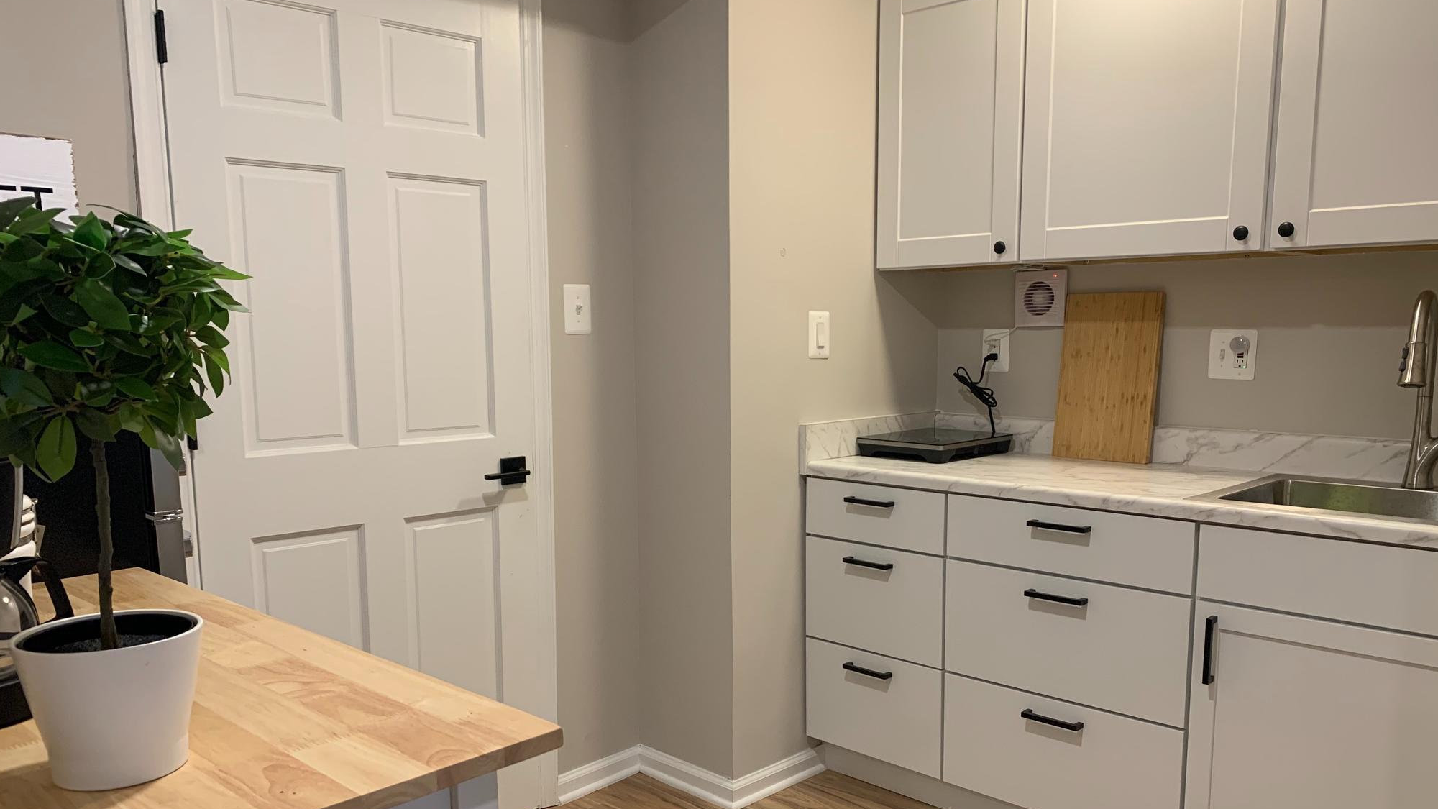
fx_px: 1106
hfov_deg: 66.1
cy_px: 507
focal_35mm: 29
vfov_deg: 39.9
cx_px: 731
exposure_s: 1/60
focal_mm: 4.25
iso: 125
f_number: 1.8
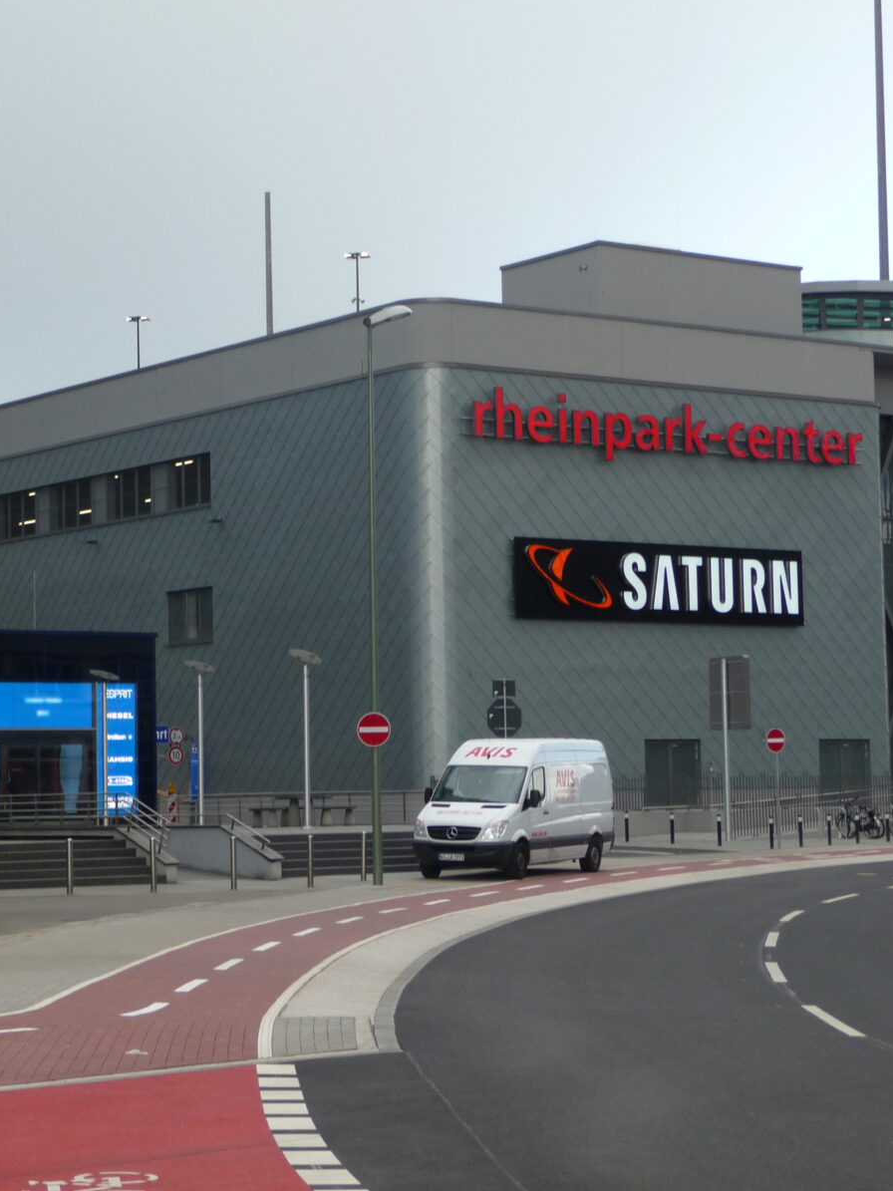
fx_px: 2855
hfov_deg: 17.8
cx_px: 347
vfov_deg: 23.6
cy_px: 594
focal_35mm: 83
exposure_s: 1/125
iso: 100
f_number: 4.5
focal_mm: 10.5
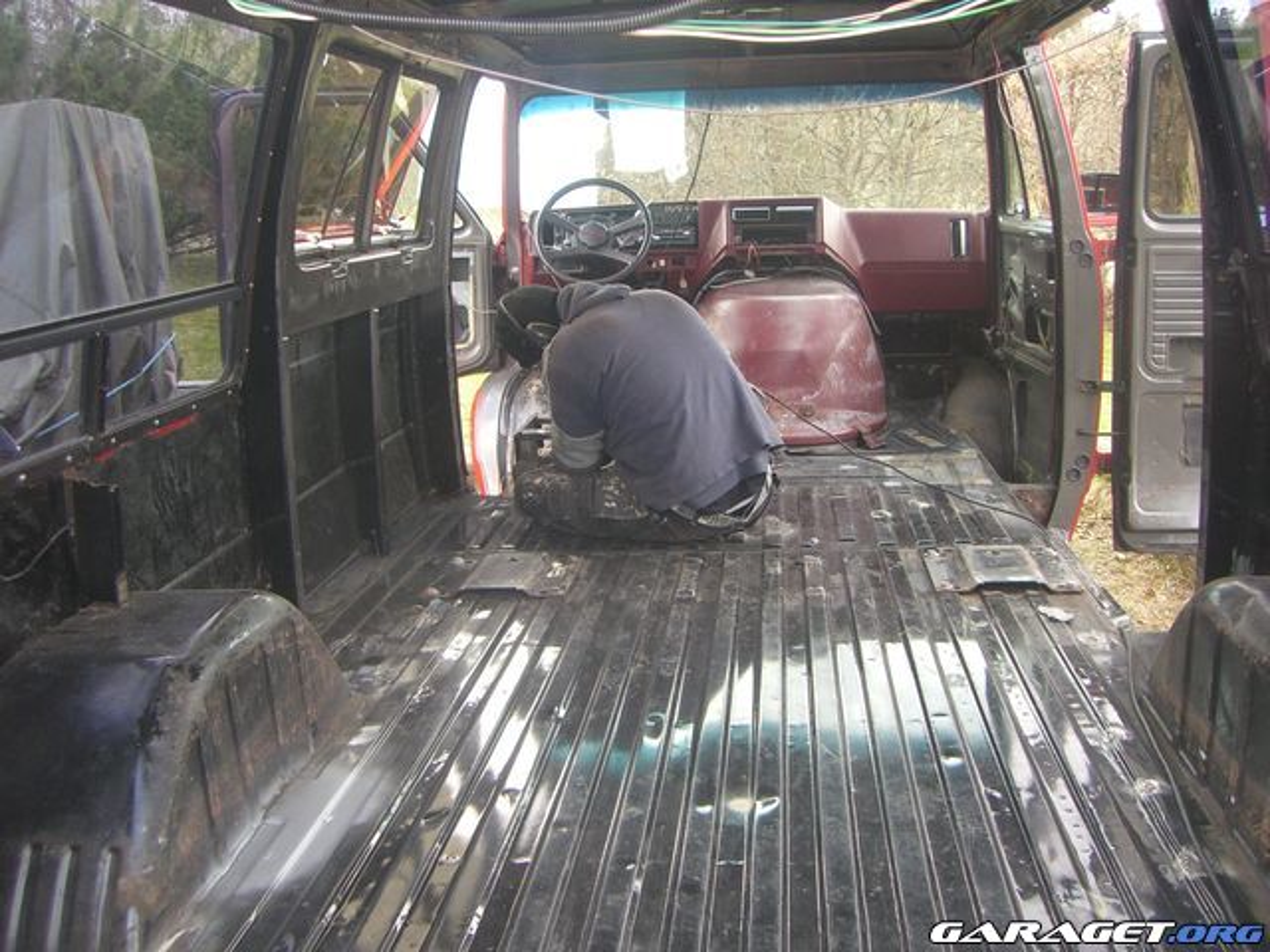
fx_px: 1394
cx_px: 635
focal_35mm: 38
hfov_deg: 49.0
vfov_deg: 37.7
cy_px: 476
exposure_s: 1/100
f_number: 2.7
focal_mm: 6.2
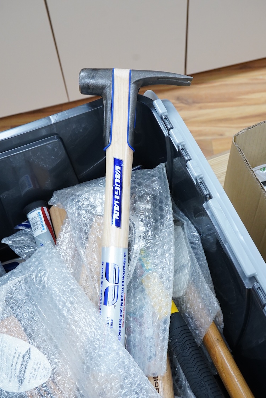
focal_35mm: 45
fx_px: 499
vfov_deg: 43.6
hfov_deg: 29.9
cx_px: 133
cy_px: 199
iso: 2500
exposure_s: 1/100
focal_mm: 30
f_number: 11
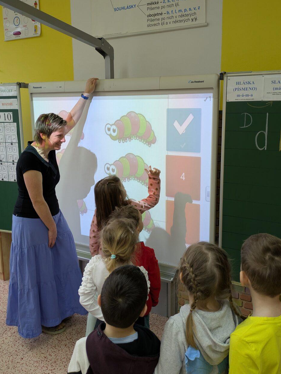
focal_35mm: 32
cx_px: 149
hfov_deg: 44.2
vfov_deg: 56.7
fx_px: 346
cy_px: 169
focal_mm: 5.43
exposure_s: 1/100
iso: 165
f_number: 1.89
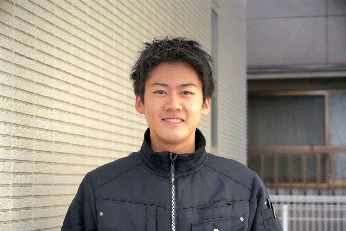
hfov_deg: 23.9
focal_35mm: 85
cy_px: 116
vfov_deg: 16.1
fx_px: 818
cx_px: 173
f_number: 7.1
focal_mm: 85
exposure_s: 1/10000
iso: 12800
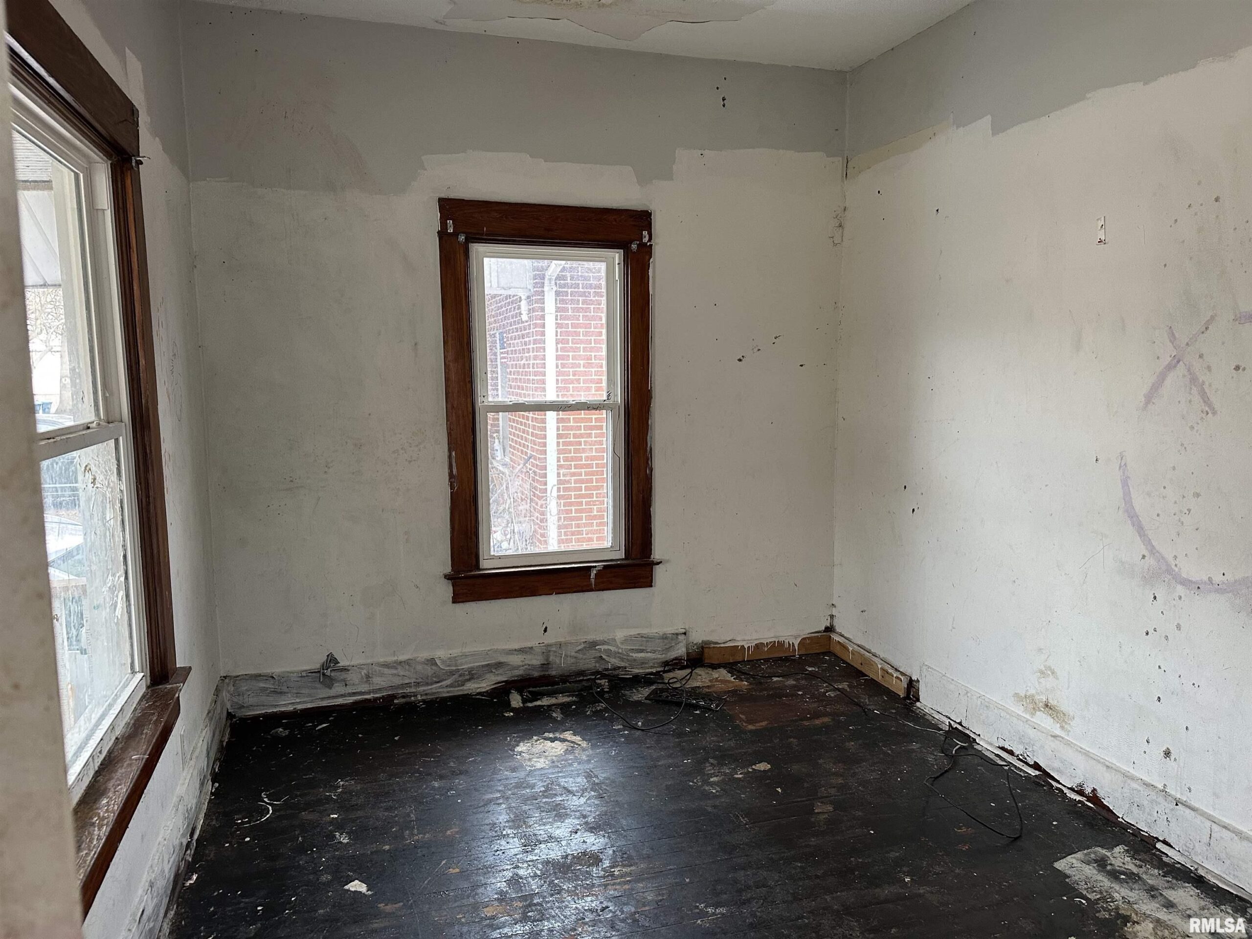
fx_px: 868
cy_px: 470
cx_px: 626
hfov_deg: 71.6
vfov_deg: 56.8
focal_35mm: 24
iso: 250
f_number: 1.78
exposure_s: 1/111
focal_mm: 6.86
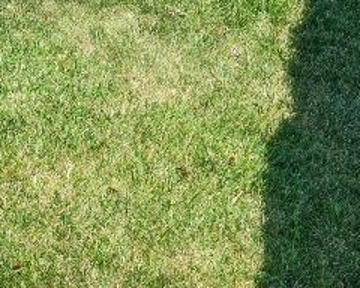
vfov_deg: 11.3
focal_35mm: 123
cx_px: -453
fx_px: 1311
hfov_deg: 12.7
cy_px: -291
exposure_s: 1/250
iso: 250
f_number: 9
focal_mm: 21
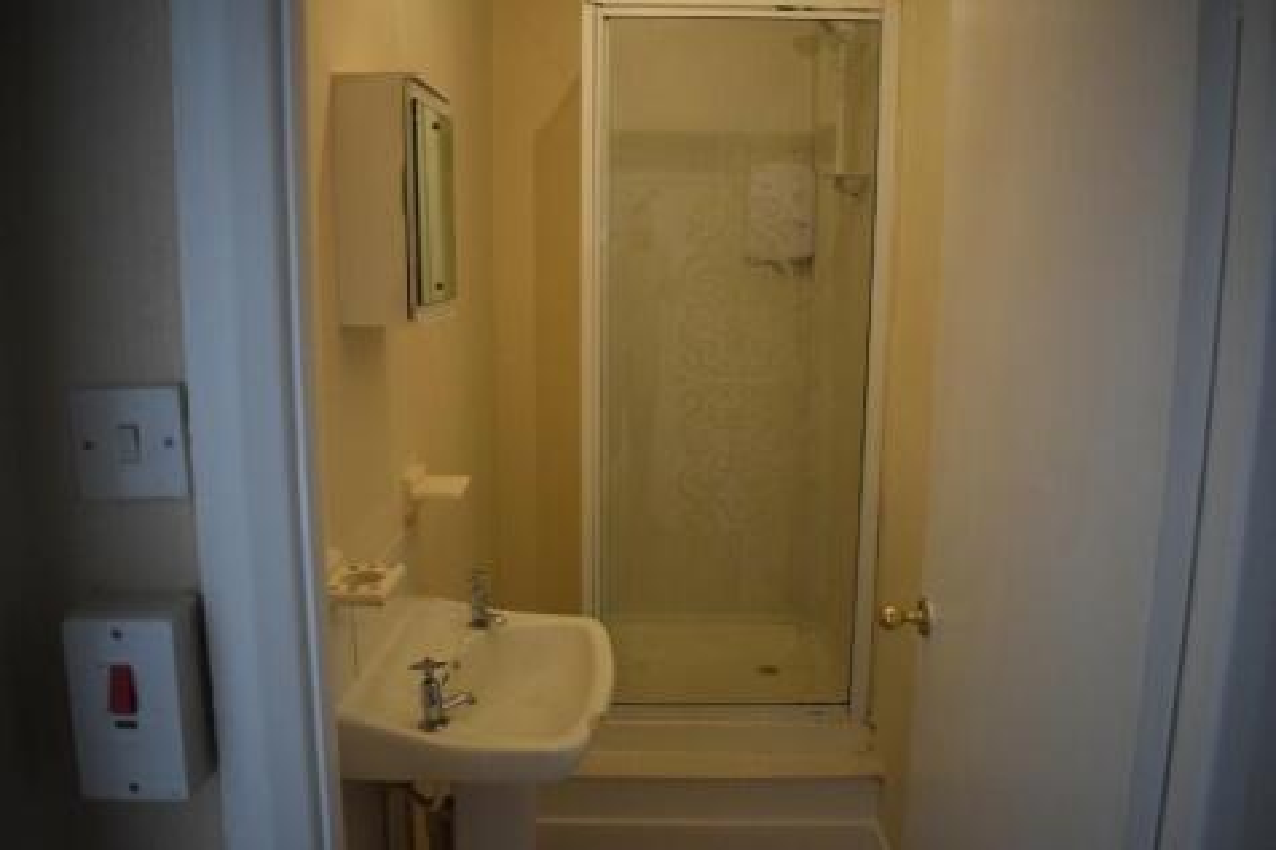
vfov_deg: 47.9
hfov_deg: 67.4
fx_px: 957
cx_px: 638
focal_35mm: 27
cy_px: 425
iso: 3200
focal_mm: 18
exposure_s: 1/500
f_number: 3.5
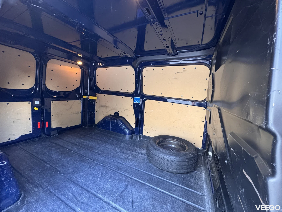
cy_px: 106
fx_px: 114
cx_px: 141
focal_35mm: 14
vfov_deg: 85.7
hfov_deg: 102.1
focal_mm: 2.22
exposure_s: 1/60
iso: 500
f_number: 2.2
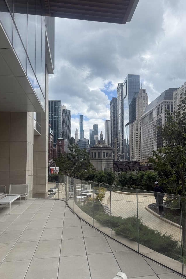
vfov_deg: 65.4
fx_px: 217
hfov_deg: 46.2
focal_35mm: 28
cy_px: 147
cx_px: 109
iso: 80
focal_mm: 6.76
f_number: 1.78
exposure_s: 1/3953
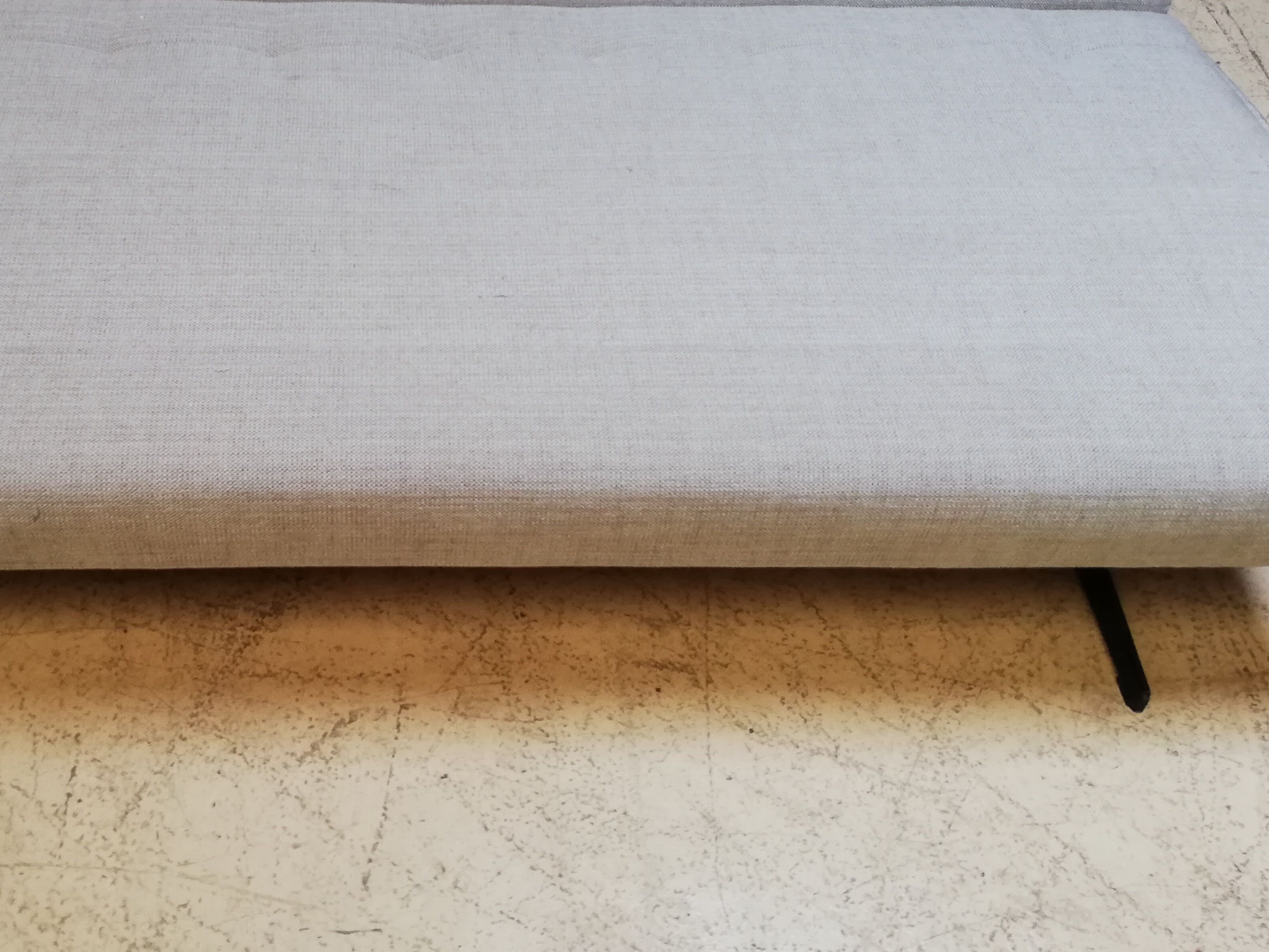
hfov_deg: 48.0
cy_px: 316
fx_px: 1393
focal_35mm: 38
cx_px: 407
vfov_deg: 37.3
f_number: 2.2
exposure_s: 1/33.3
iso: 200
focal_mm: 3.81
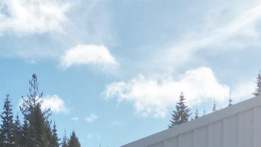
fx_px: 886
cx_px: 101
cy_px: 381
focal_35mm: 128
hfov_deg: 16.7
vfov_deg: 8.5
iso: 200
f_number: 1.7
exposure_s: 1/5000
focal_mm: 6.72
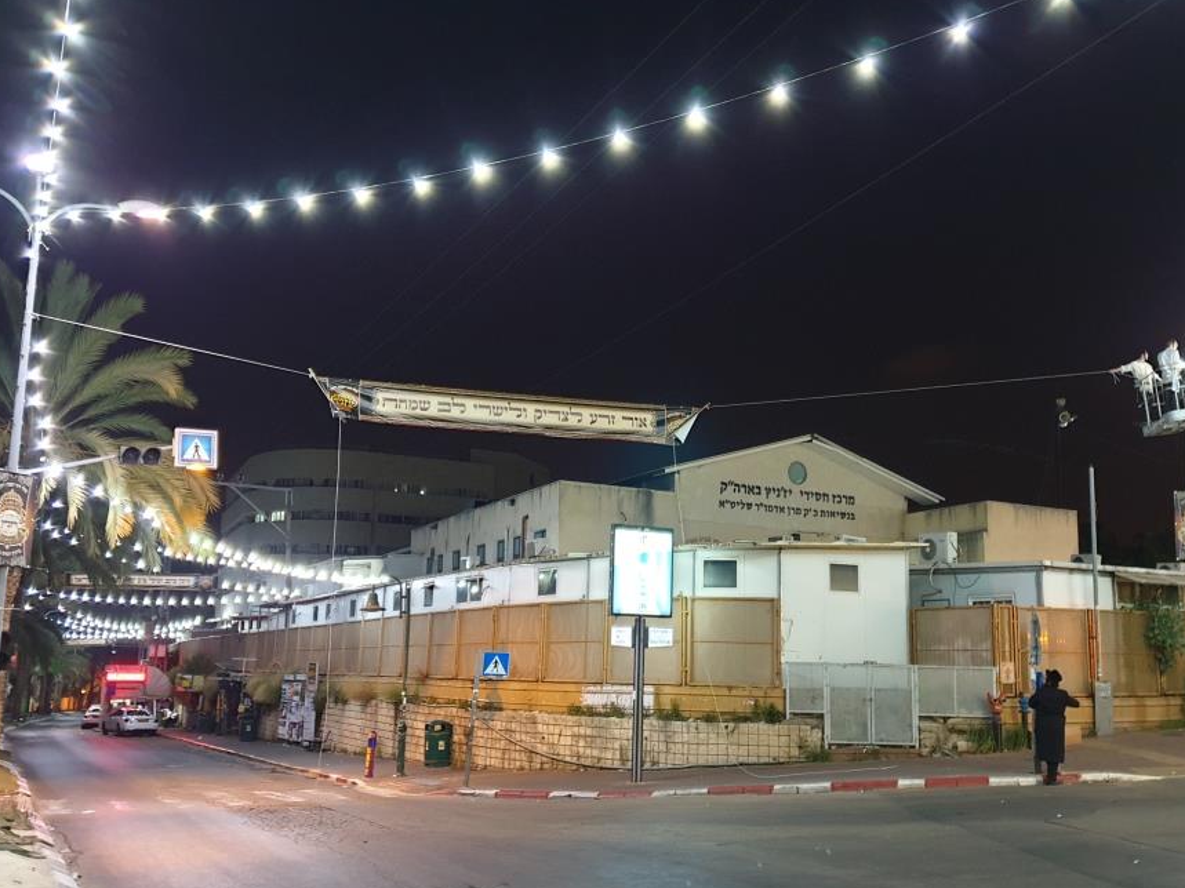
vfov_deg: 45.2
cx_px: 669
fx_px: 1061
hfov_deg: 58.2
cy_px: 521
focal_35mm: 31
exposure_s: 1/20
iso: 320
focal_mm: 4.3
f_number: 1.5
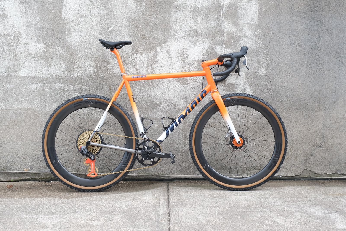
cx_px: 173
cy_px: 116
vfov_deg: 40.0
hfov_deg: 57.2
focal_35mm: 33
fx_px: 317
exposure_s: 1/30
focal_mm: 22.3
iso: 160
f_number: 10
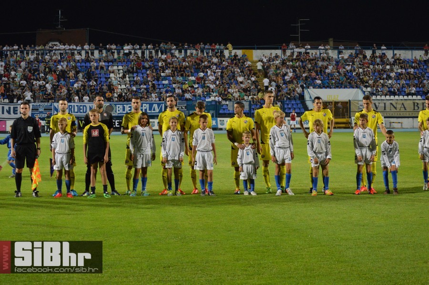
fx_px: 982
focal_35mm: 82
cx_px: 214
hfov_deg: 24.6
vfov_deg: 16.5
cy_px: 142
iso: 1600
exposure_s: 1/160
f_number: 5.6
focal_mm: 55
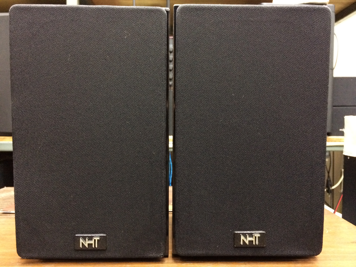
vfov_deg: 48.2
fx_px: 298
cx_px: 178
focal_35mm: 29
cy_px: 134
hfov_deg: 61.7
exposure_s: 1/17
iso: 500
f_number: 2.2
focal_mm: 4.15
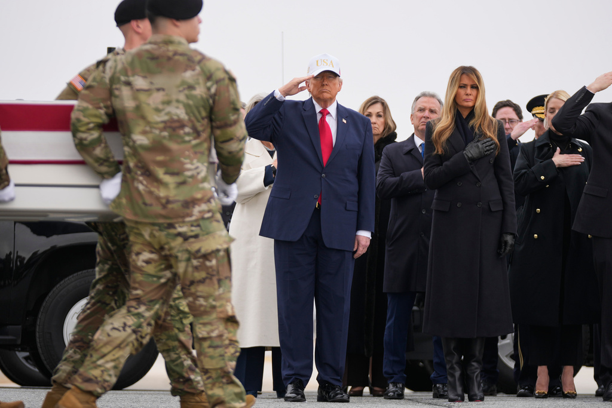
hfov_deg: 9.1
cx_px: 306
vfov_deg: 6.1
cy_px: 204
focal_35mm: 225
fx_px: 3825
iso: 125
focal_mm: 150
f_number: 2.8
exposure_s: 1/800
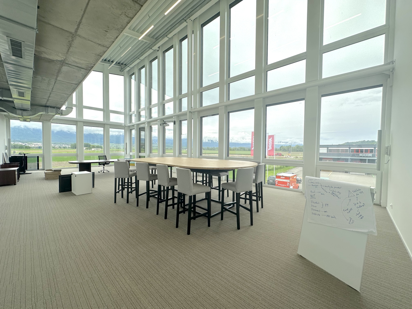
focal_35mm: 14
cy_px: 154
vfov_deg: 85.7
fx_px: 167
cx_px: 206
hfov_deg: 102.1
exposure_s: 1/456
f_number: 2.2
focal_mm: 2.22
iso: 40
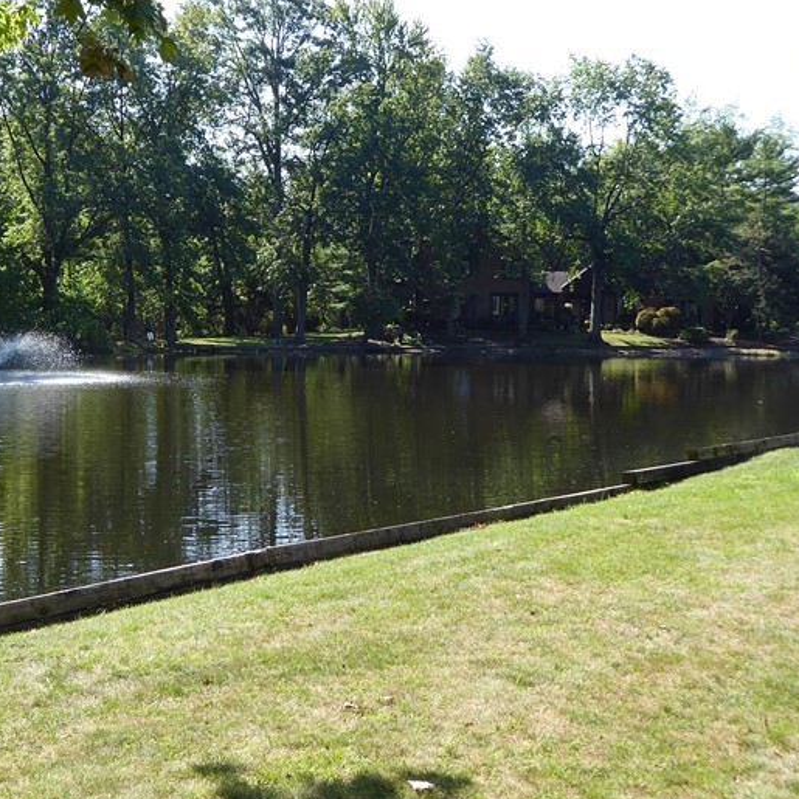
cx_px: 268
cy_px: 321
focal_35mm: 51
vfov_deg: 33.3
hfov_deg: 33.1
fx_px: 1332
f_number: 3.5
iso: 80
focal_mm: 5
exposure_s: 1/250
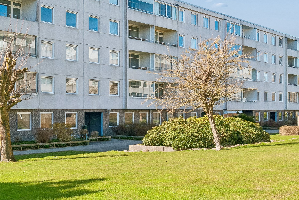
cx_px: 89
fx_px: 490
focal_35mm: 59
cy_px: 46
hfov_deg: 33.5
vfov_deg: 22.7
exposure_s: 1/320
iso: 200
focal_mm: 24
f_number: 10
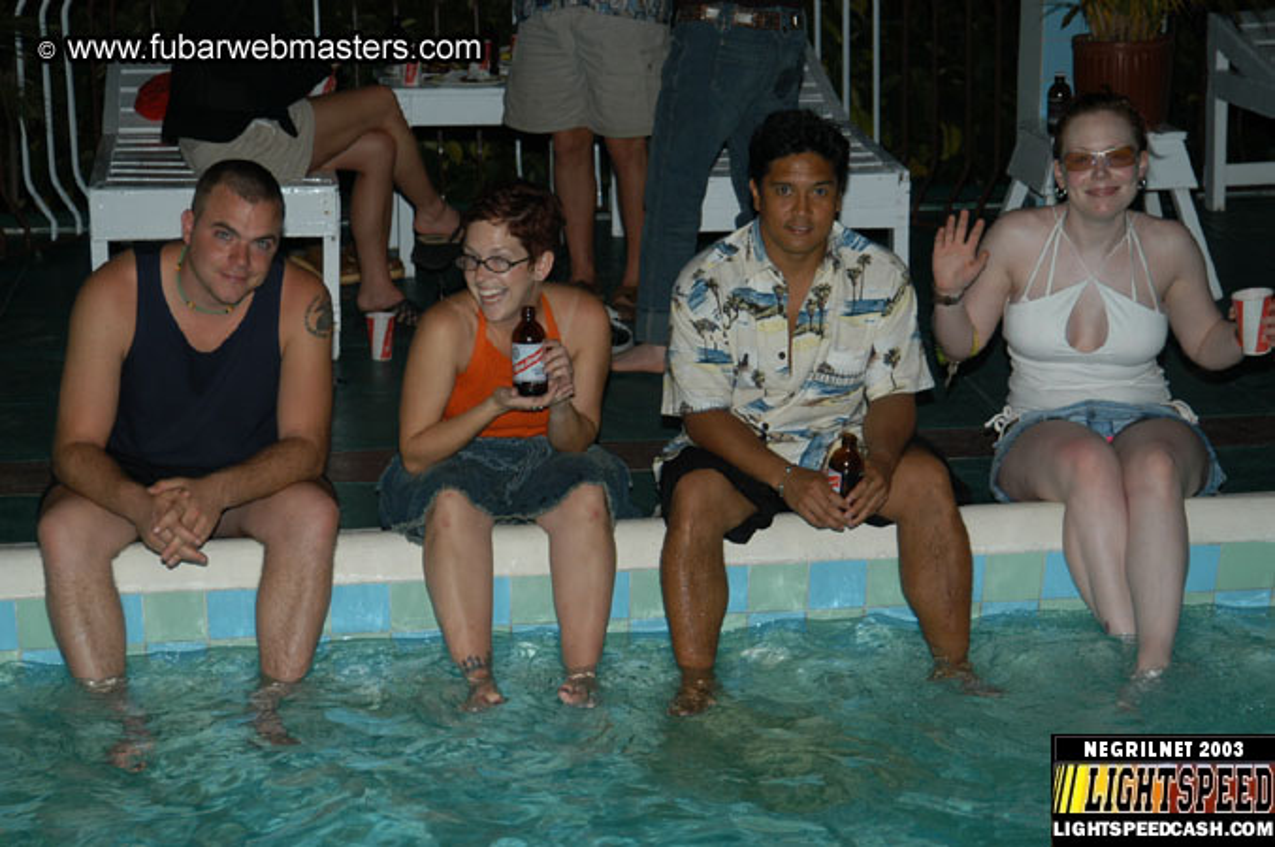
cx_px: 638
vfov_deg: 15.7
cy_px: 424
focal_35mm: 87
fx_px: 3078
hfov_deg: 23.4
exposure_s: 1/60
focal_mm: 58
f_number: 5
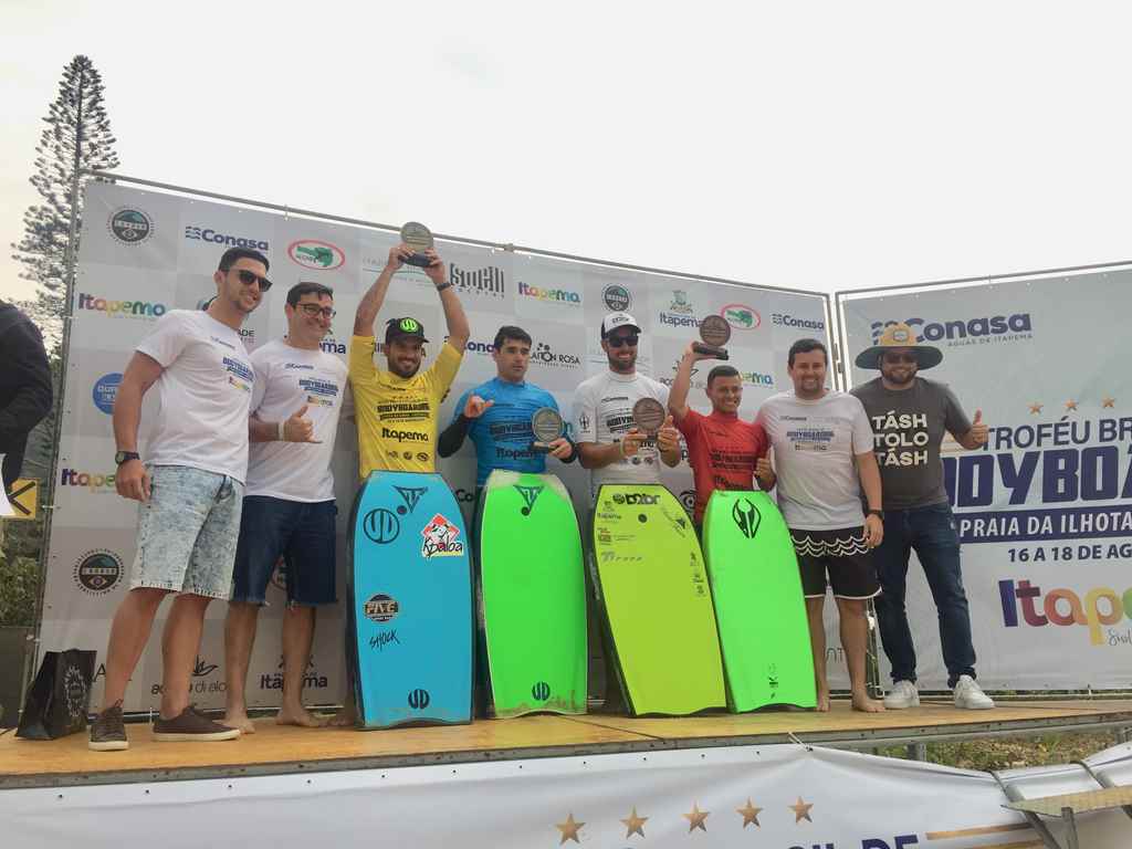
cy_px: 424
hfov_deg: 61.7
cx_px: 566
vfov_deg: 48.2
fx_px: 948
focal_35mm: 29
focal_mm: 4.15
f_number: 2.2
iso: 32
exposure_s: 1/123
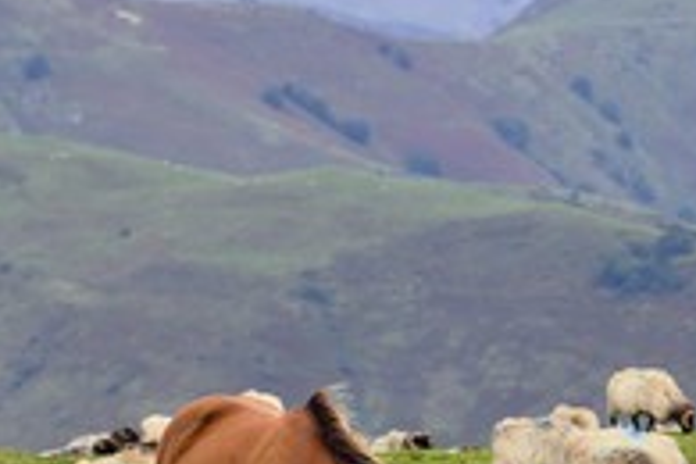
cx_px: 514
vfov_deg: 3.2
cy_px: 375
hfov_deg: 4.8
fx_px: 8332
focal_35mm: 431
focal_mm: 200
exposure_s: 1/250
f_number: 8
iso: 200
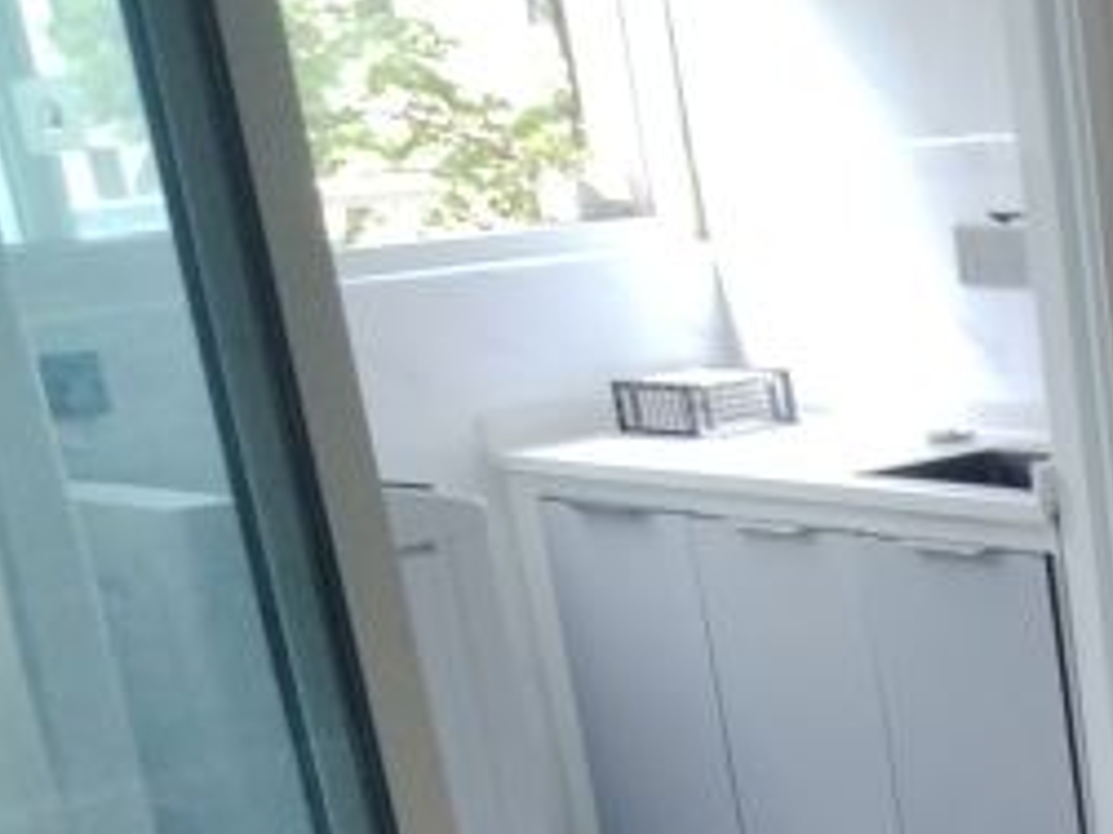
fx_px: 2667
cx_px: 1552
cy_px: 1278
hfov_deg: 20.8
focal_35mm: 83
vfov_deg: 16.1
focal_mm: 4.25
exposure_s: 1/50
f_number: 1.8
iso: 124
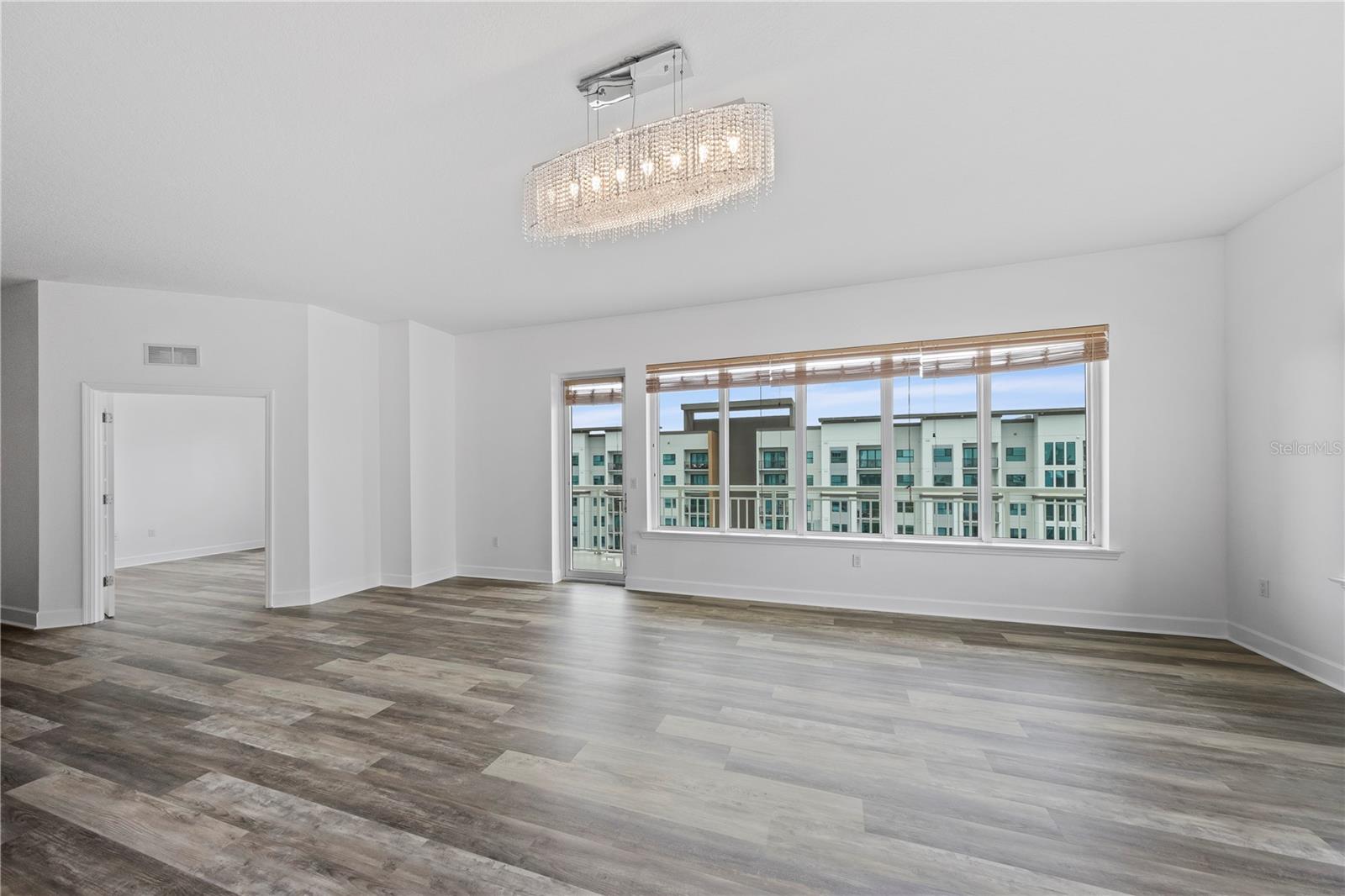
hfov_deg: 112.6
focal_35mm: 12
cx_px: 672
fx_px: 448
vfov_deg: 90.0
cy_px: 448
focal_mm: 8.1
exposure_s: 1/17
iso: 320
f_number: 7.1
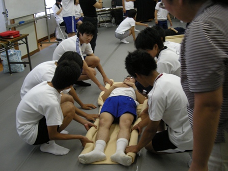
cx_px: 114
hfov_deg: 50.1
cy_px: 86
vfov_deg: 38.7
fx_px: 244
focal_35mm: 37
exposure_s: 1/60
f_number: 2.8
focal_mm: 7.9
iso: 279
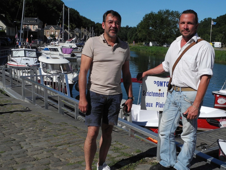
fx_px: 294
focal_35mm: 45
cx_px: 113
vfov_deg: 32.2
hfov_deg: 42.1
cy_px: 85
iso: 100
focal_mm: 9.7
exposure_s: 1/953
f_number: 5.6
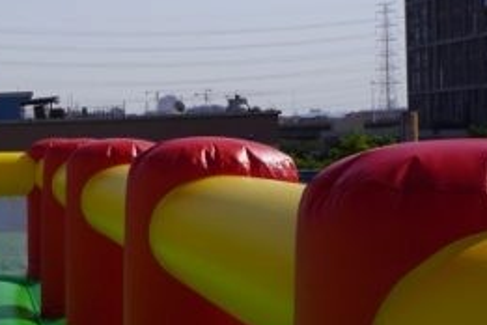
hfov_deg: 17.3
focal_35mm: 94
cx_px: -416
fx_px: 1272
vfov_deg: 14.5
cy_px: 175
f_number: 10
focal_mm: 16
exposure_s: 1/320
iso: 100
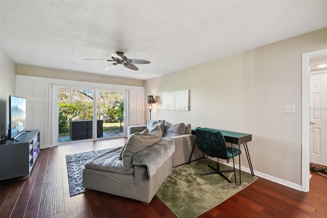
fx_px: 136
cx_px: 164
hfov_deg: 100.4
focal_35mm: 15
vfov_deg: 77.3
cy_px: 109
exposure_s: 1/30
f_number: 8
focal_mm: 10
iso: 1000
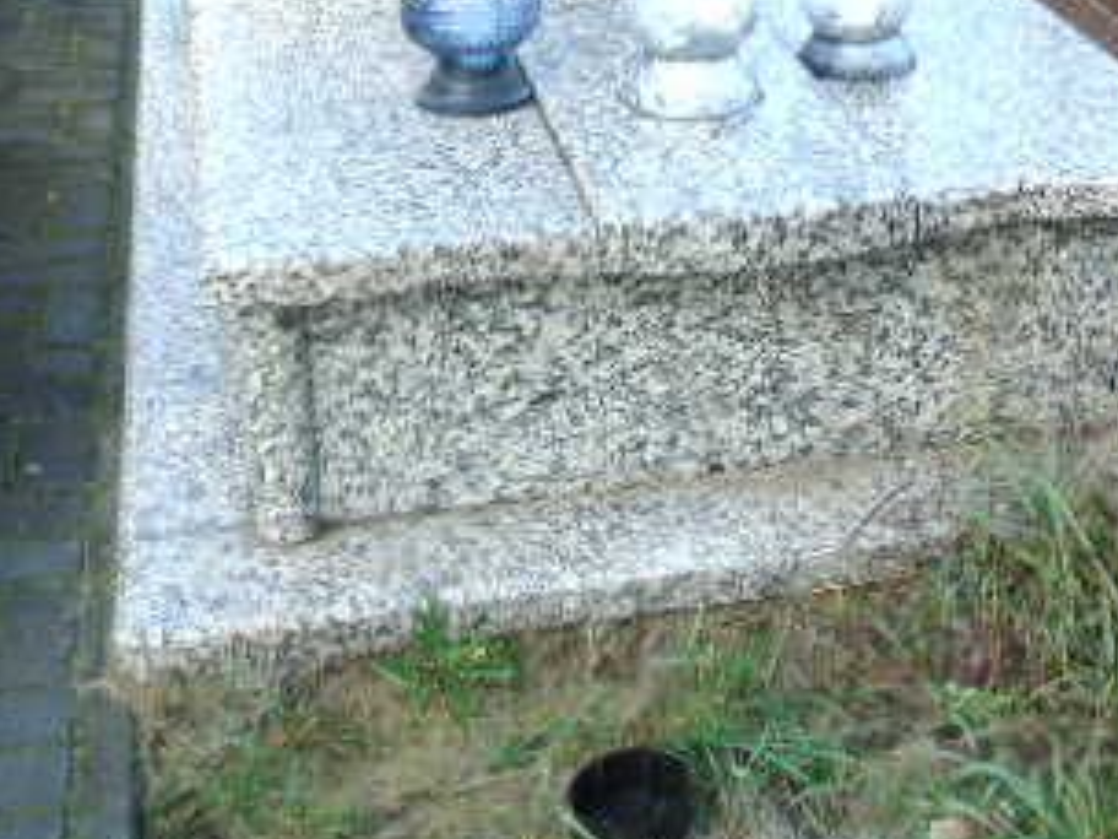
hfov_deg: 31.4
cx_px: 754
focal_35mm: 61
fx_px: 1970
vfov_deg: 23.0
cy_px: -18
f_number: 3.6
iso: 80
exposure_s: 1/80
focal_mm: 5.2
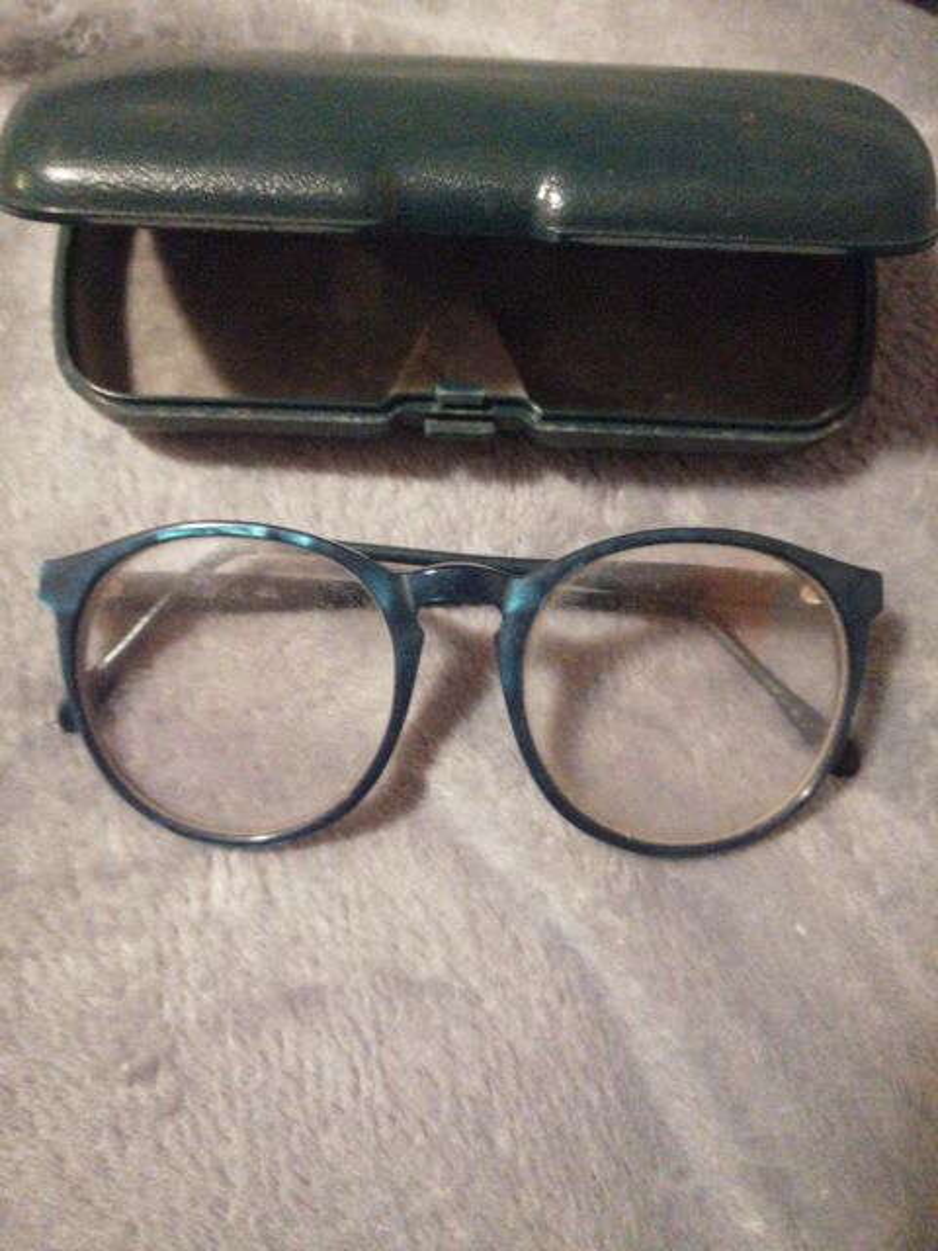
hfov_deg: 51.4
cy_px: 626
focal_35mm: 27
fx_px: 976
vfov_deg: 65.3
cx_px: 469
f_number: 1.8
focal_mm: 3.95
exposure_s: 1/12.5
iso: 1250
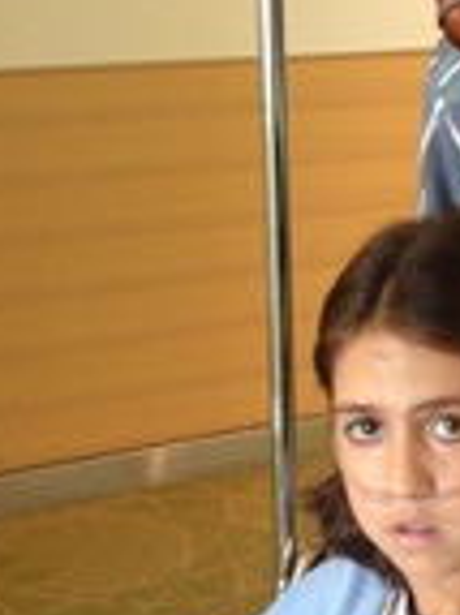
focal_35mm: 111
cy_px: 499
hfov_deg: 12.9
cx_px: 606
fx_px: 1970
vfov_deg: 17.6
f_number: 2.4
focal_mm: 4.12
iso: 100
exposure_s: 1/20
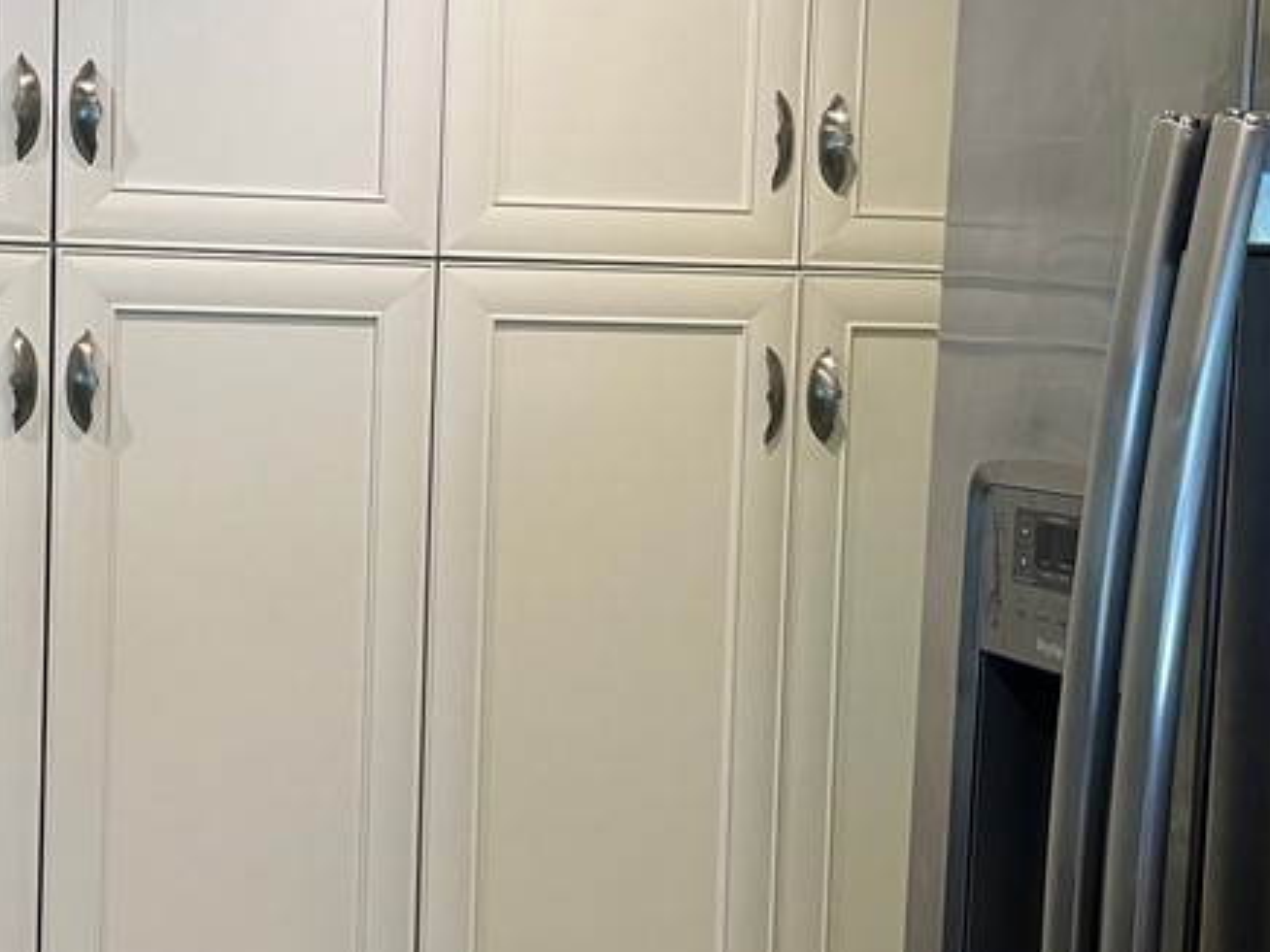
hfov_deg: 31.1
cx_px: 315
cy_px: 530
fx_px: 2238
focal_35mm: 61
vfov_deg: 24.0
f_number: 1.6
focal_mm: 5.1
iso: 80
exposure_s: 1/60
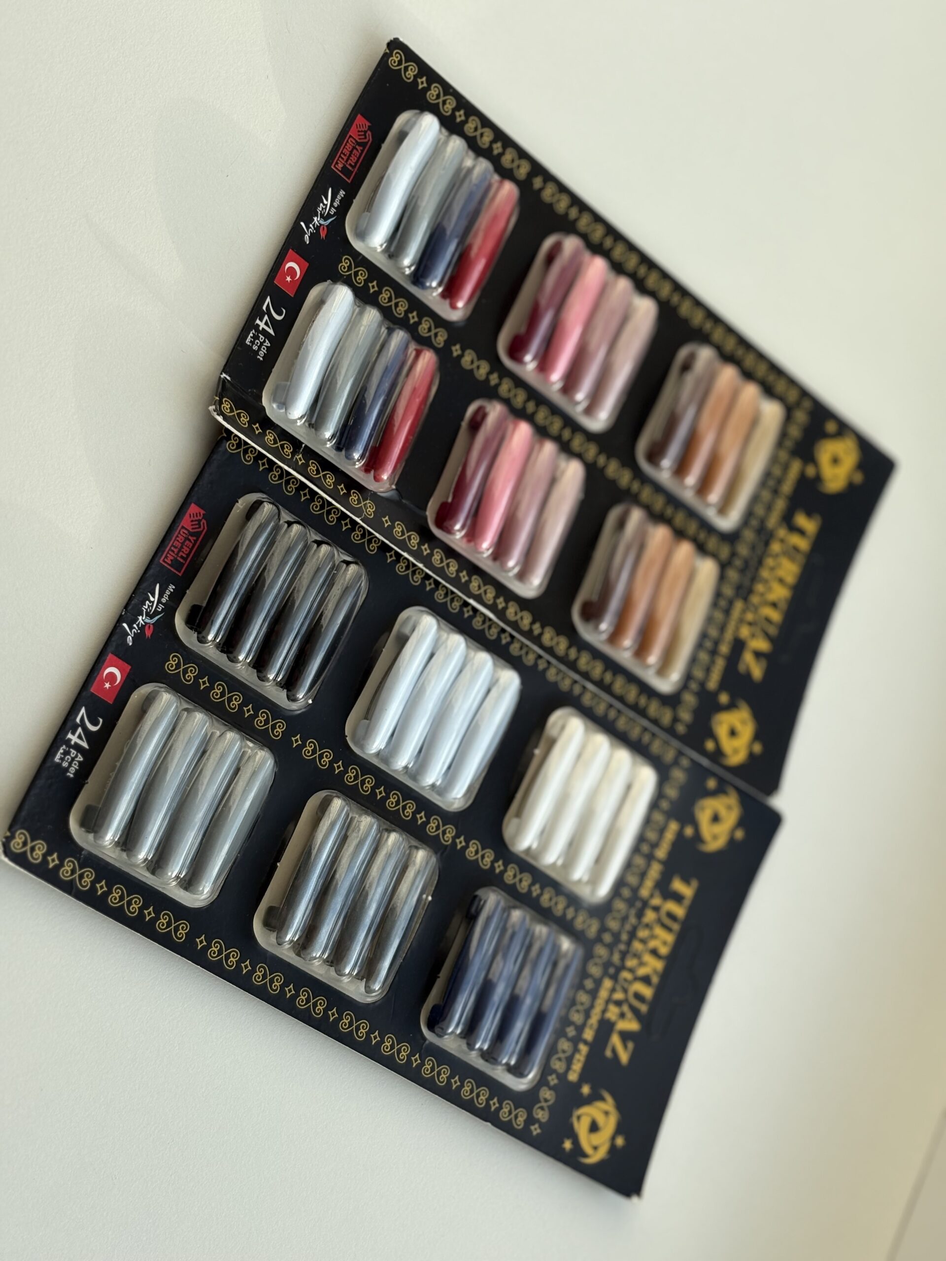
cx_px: 473
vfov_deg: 36.8
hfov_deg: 28.0
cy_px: 630
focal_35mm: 52
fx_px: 1895
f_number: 1.6
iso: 40
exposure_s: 1/709
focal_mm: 5.96
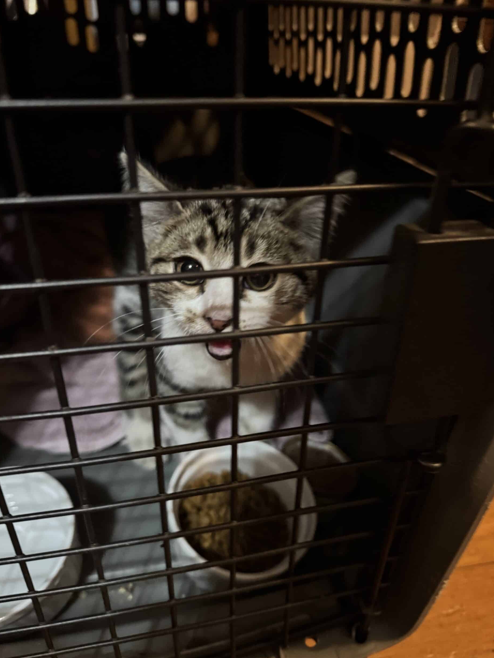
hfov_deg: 54.9
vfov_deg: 69.4
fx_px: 476
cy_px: 334
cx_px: 255
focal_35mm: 25
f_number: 1.78
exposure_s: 1/30
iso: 1600
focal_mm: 6.76
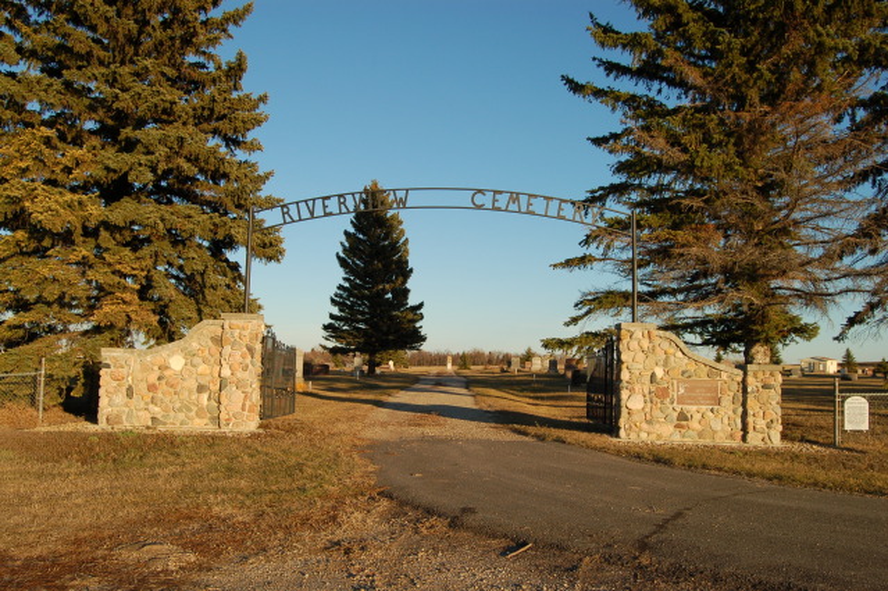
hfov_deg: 62.0
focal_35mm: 30
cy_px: 296
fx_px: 739
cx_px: 444
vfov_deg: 43.5
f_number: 9
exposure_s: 1/250
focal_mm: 20
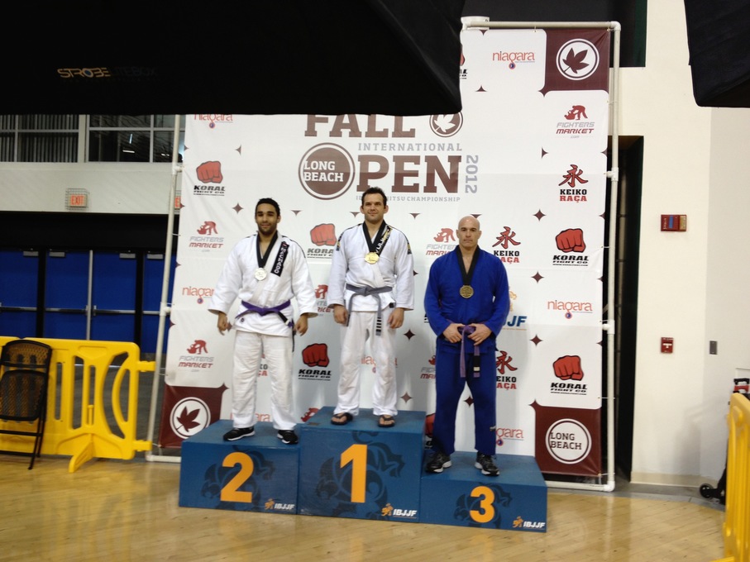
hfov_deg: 52.6
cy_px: 281
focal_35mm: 35
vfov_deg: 40.7
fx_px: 758
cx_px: 375
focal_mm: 4.28
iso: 50
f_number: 2.4
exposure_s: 1/24
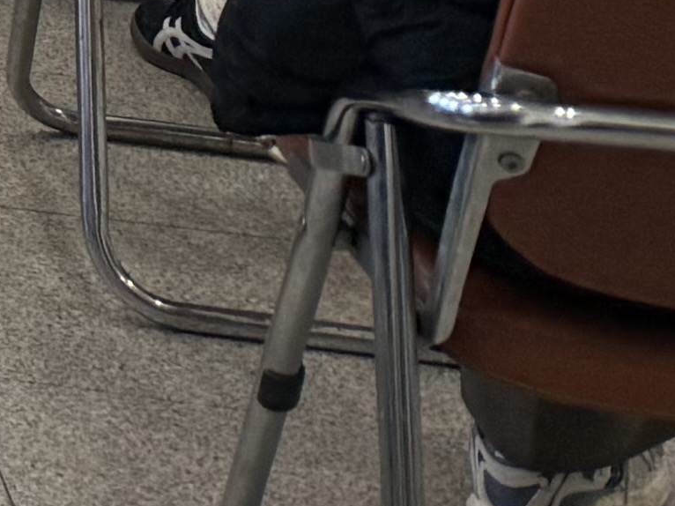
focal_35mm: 179
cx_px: -1508
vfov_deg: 7.1
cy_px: -1182
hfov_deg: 8.7
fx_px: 3489
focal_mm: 6.76
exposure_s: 1/120
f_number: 1.78
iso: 100
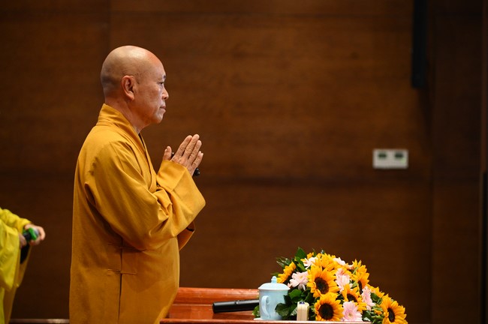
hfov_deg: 17.1
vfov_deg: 11.4
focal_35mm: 120
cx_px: 244
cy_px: 162
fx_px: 1625
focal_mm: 120
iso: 3200
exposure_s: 1/160
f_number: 4
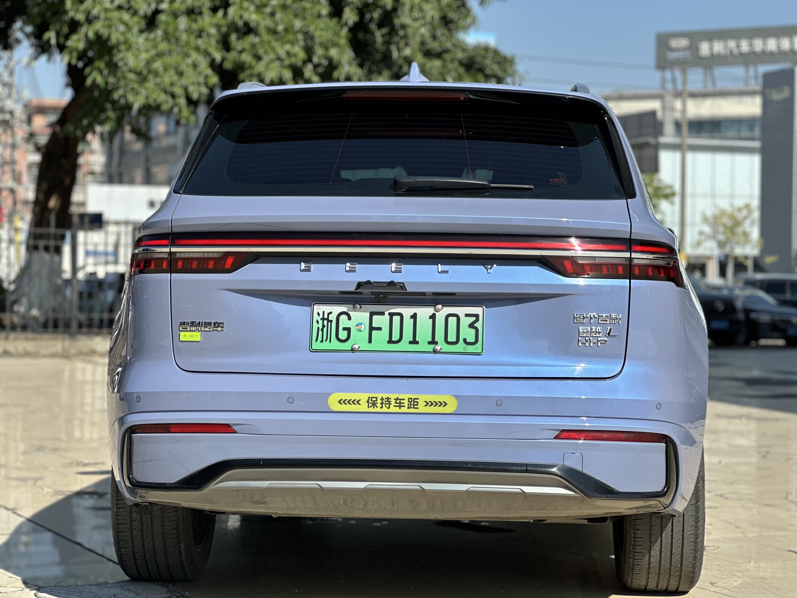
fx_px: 1773
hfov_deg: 25.3
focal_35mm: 77
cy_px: 299
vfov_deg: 19.1
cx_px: 398
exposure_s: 1/827
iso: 32
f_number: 2.8
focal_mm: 9
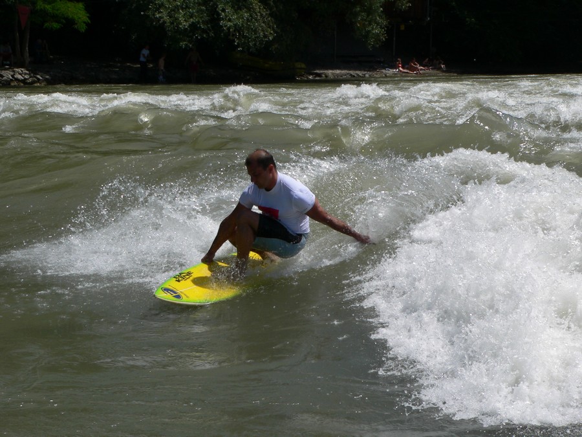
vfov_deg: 20.4
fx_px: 1211
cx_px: 291
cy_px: 218
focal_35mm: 72
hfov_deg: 27.0
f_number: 5.2
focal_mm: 12.1
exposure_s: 1/1000
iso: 80
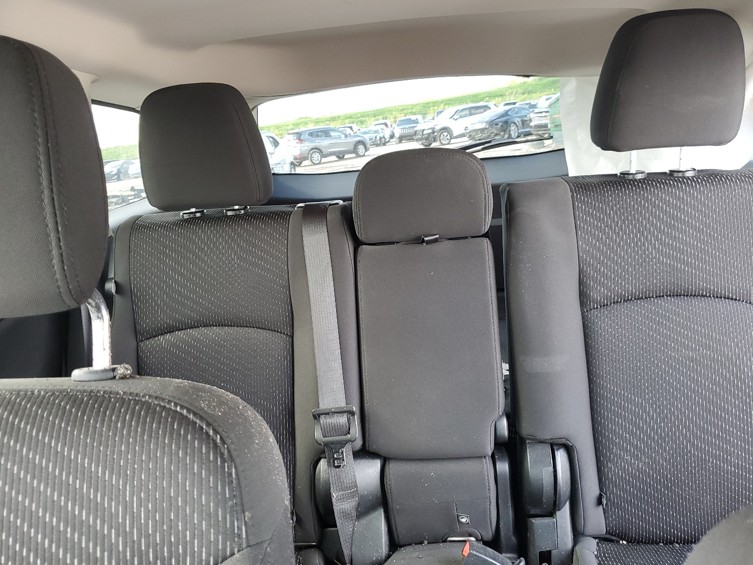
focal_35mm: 29
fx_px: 631
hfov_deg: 61.6
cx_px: 362
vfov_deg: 48.2
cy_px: 287
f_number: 1.5
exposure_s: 1/60.2
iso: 76
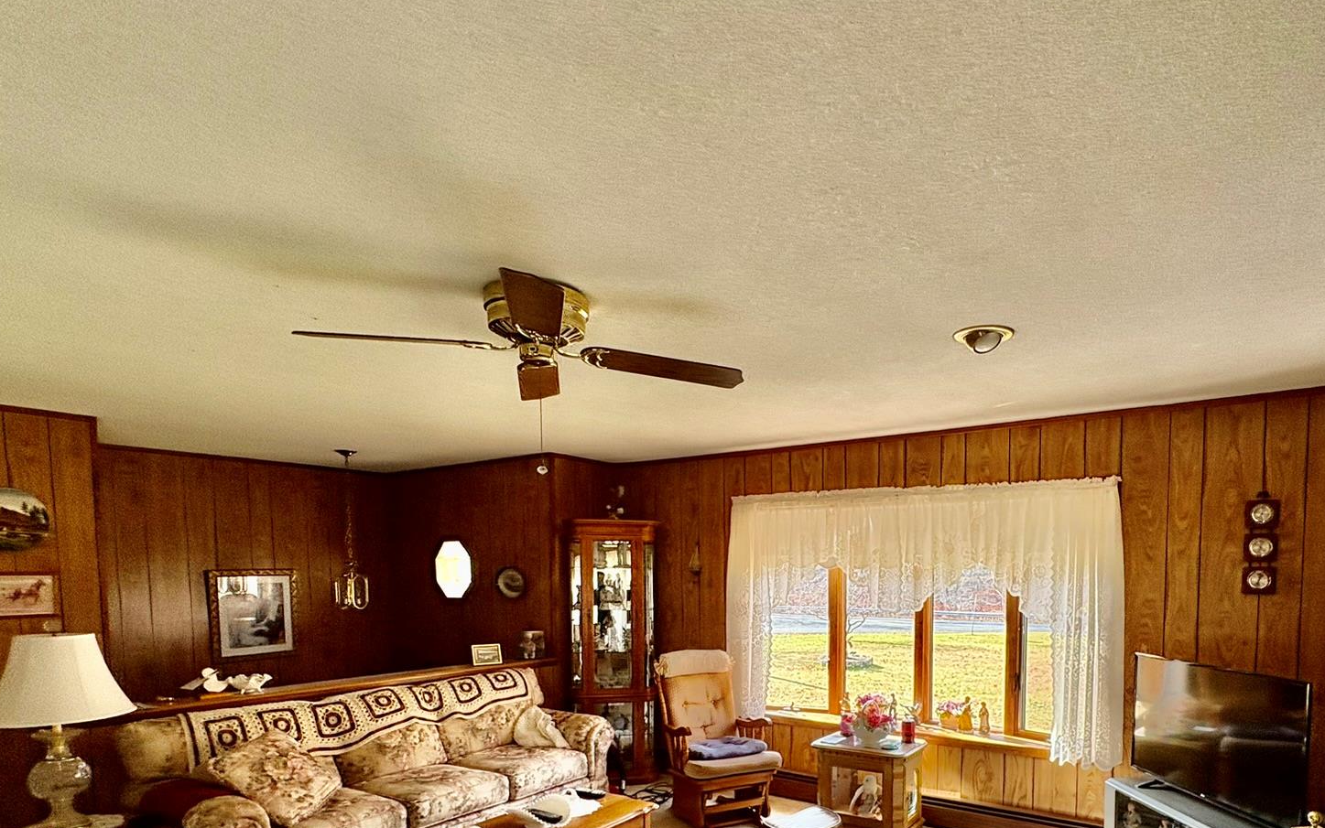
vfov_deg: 54.6
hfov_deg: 81.5
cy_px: 620
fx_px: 758
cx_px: 777
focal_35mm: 21
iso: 100
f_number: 2.2
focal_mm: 2.22
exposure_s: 1/126
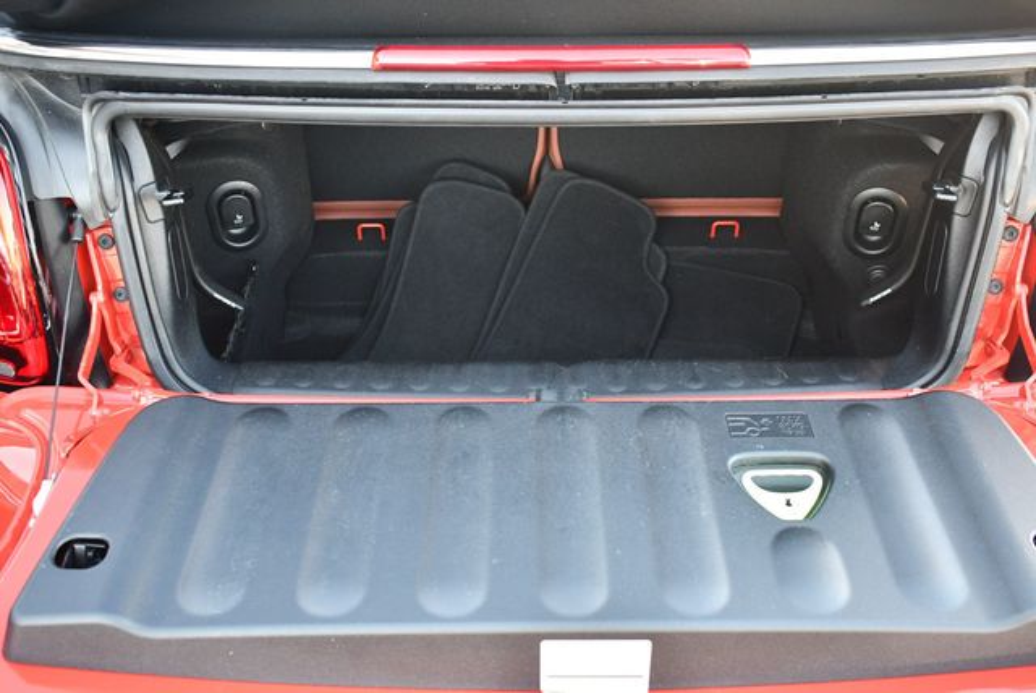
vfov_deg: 36.9
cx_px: 518
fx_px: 1037
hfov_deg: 53.1
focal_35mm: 36
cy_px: 346
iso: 800
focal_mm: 18
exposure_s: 1/125
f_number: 3.5
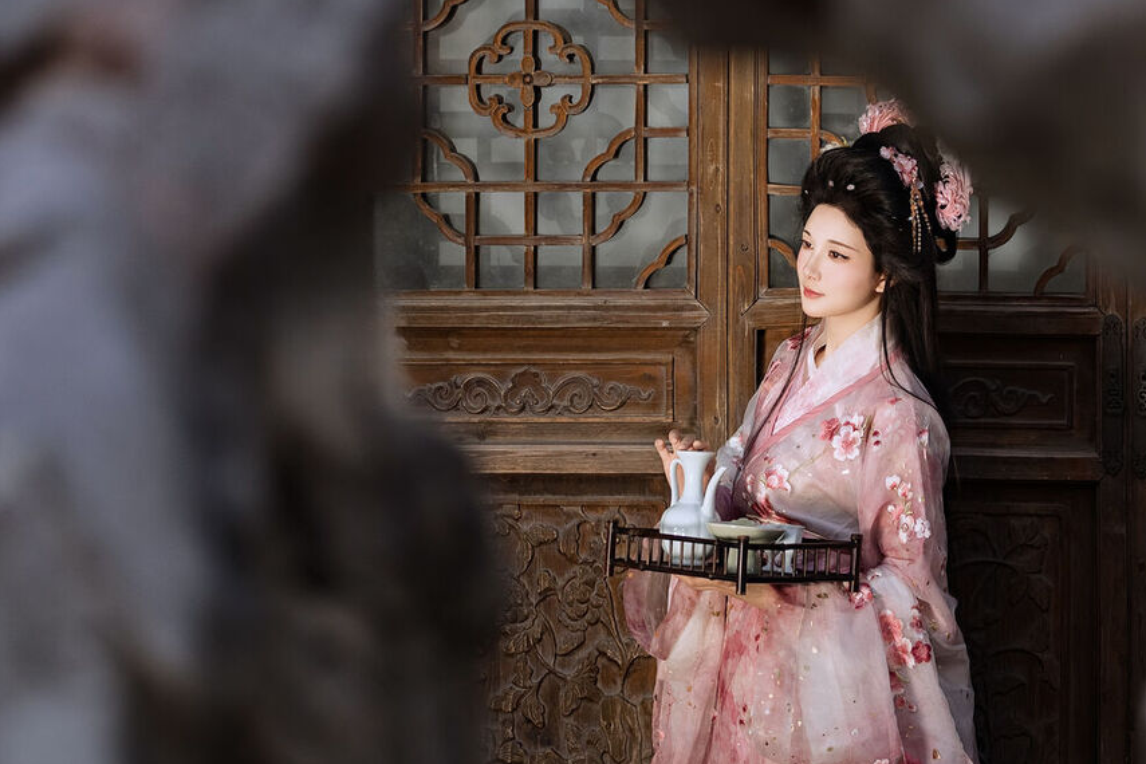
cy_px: 34
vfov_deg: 10.6
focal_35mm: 129
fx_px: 4106
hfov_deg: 15.9
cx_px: 701
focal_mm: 70
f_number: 2.8
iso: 100
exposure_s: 1/800
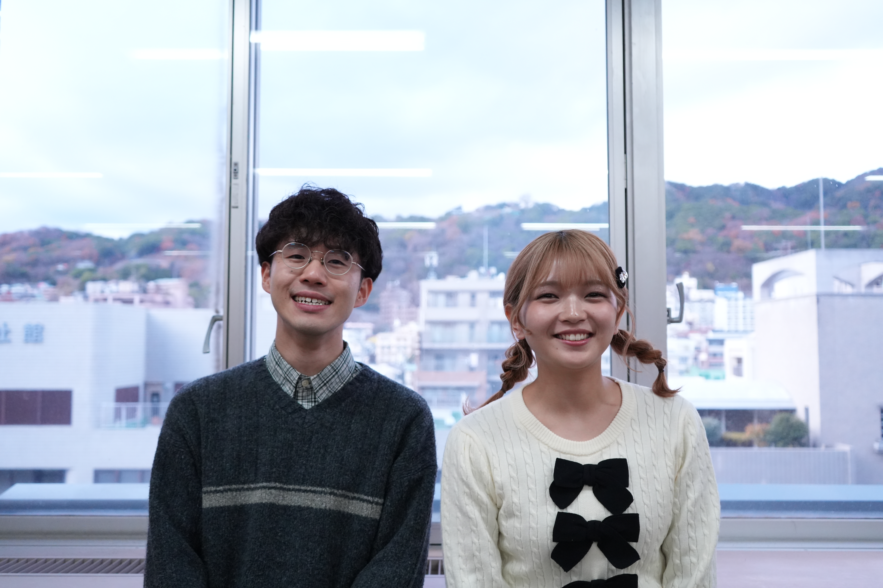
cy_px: 294
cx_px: 442
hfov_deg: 58.7
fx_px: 785
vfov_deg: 41.1
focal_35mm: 32
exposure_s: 1/1250
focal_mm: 32
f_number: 4
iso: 4000
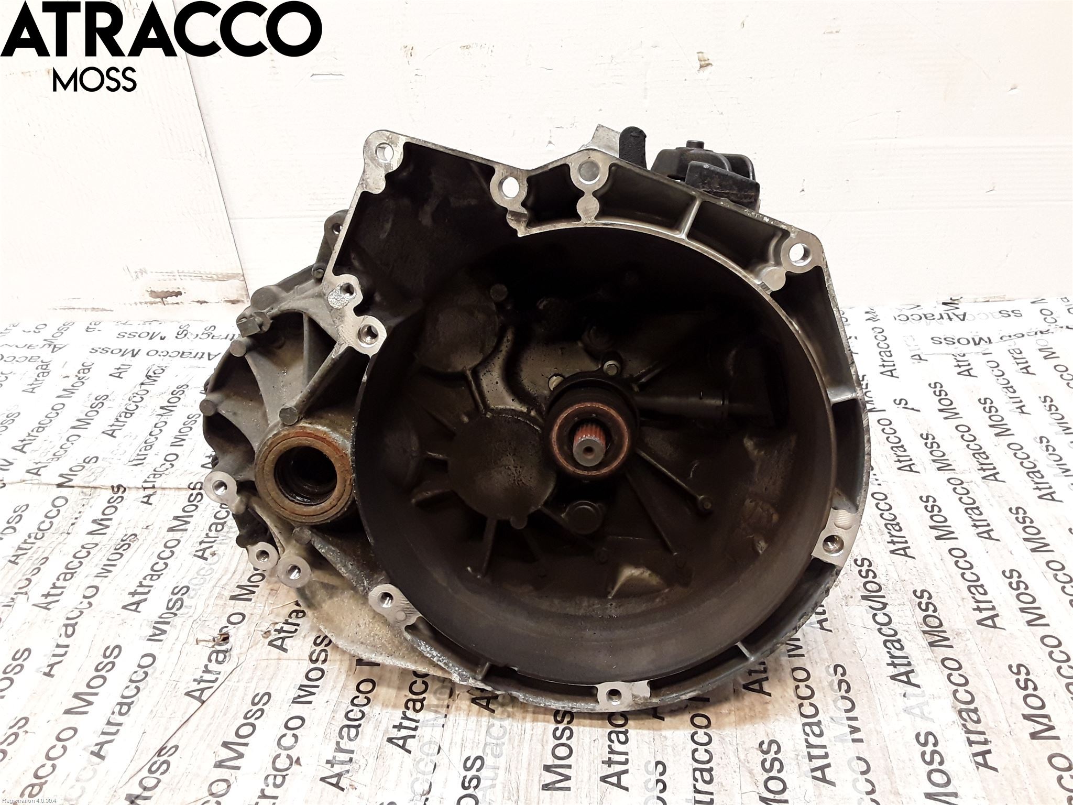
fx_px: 868
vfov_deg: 49.7
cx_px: 536
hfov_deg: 63.4
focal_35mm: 28
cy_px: 402
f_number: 1.9
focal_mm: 2.91
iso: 100
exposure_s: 1/50
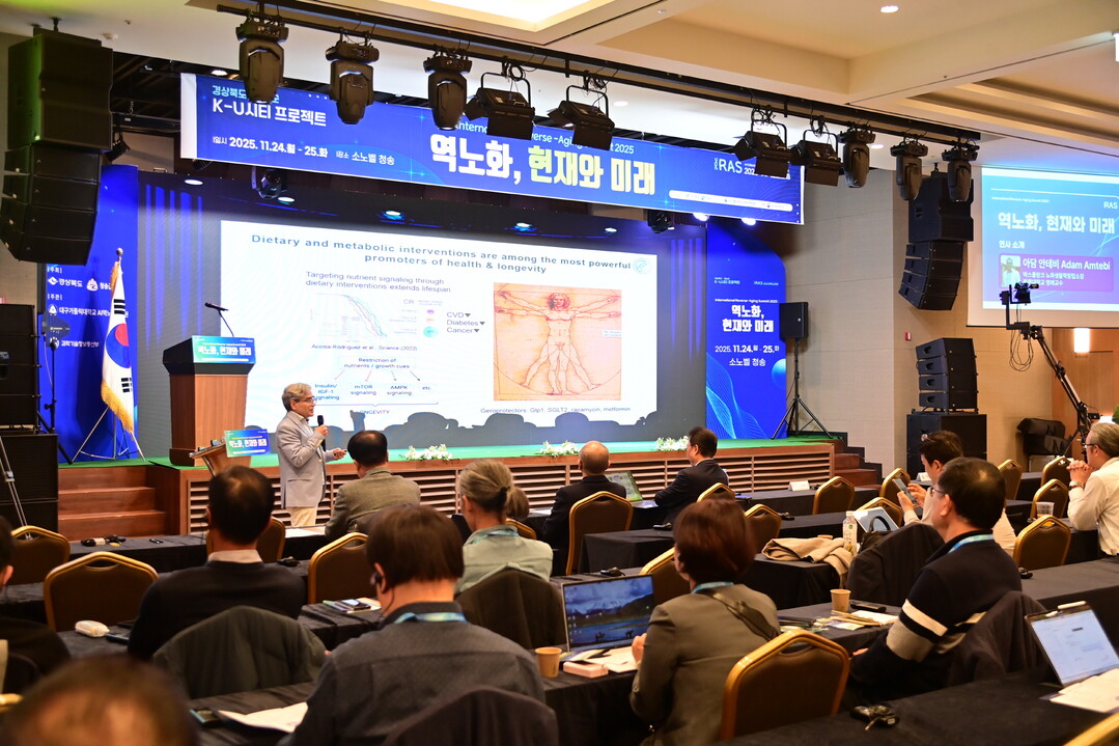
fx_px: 1181
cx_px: 560
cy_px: 373
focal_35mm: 38
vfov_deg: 35.0
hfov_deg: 50.7
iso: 2500
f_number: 4
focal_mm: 38
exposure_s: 1/160
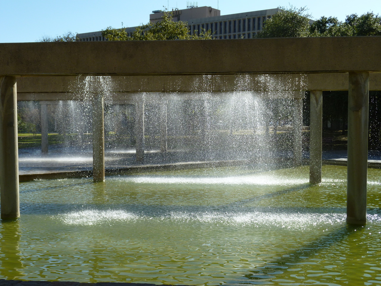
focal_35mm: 51
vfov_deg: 28.6
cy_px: 143
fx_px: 561
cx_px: 190
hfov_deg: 37.5
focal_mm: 9.1
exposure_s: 1/400
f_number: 4.4
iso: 80
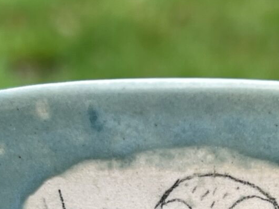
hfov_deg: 15.7
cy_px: 287
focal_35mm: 125
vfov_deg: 11.5
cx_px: 189
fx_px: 1007
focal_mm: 5.7
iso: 50
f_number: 1.5
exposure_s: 1/1000
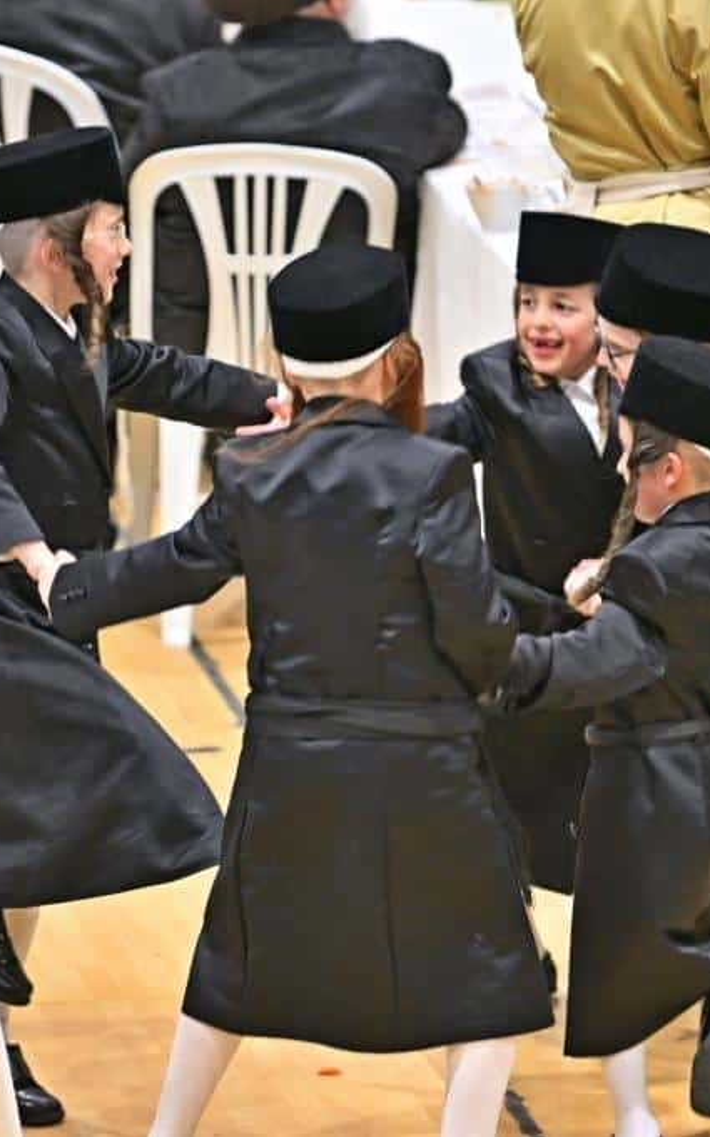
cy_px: 568
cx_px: 454
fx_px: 12118
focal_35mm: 391
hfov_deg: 3.4
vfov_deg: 5.4
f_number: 2.8
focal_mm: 170
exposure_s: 1/250
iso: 800
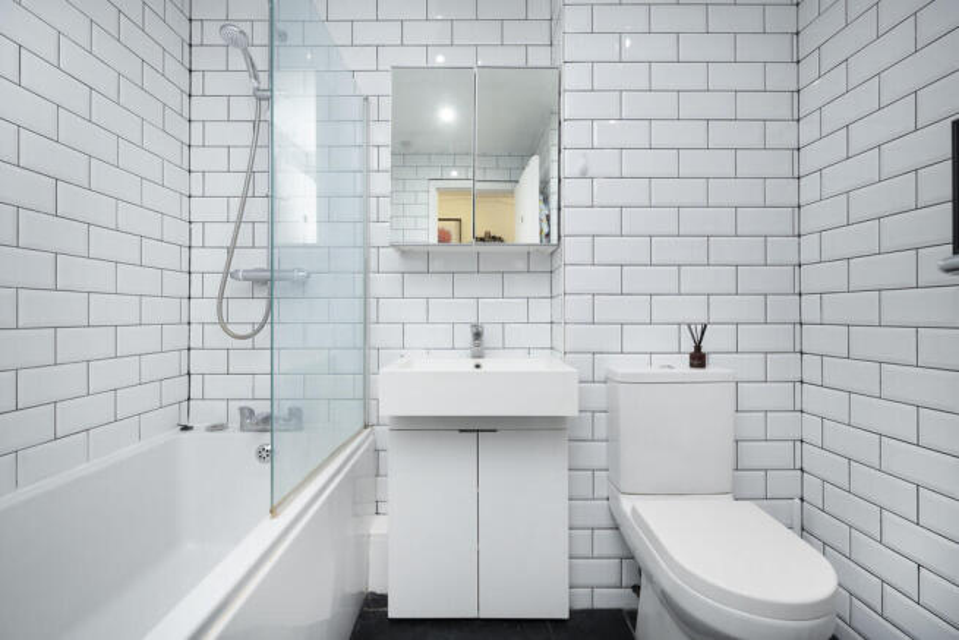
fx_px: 400
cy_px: 320
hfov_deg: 100.4
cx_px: 480
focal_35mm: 15
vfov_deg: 77.4
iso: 80
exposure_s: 1/5
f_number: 8
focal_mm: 15
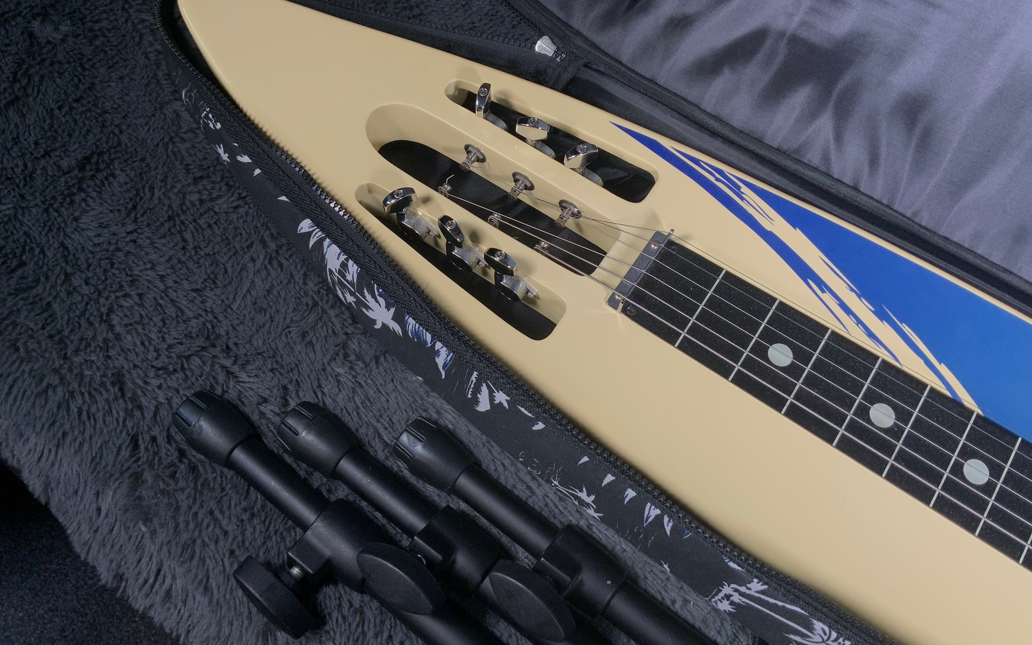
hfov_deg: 56.7
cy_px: 263
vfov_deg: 37.2
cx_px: 507
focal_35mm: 34
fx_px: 956
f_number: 1.8
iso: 40
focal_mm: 3
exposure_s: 1/104
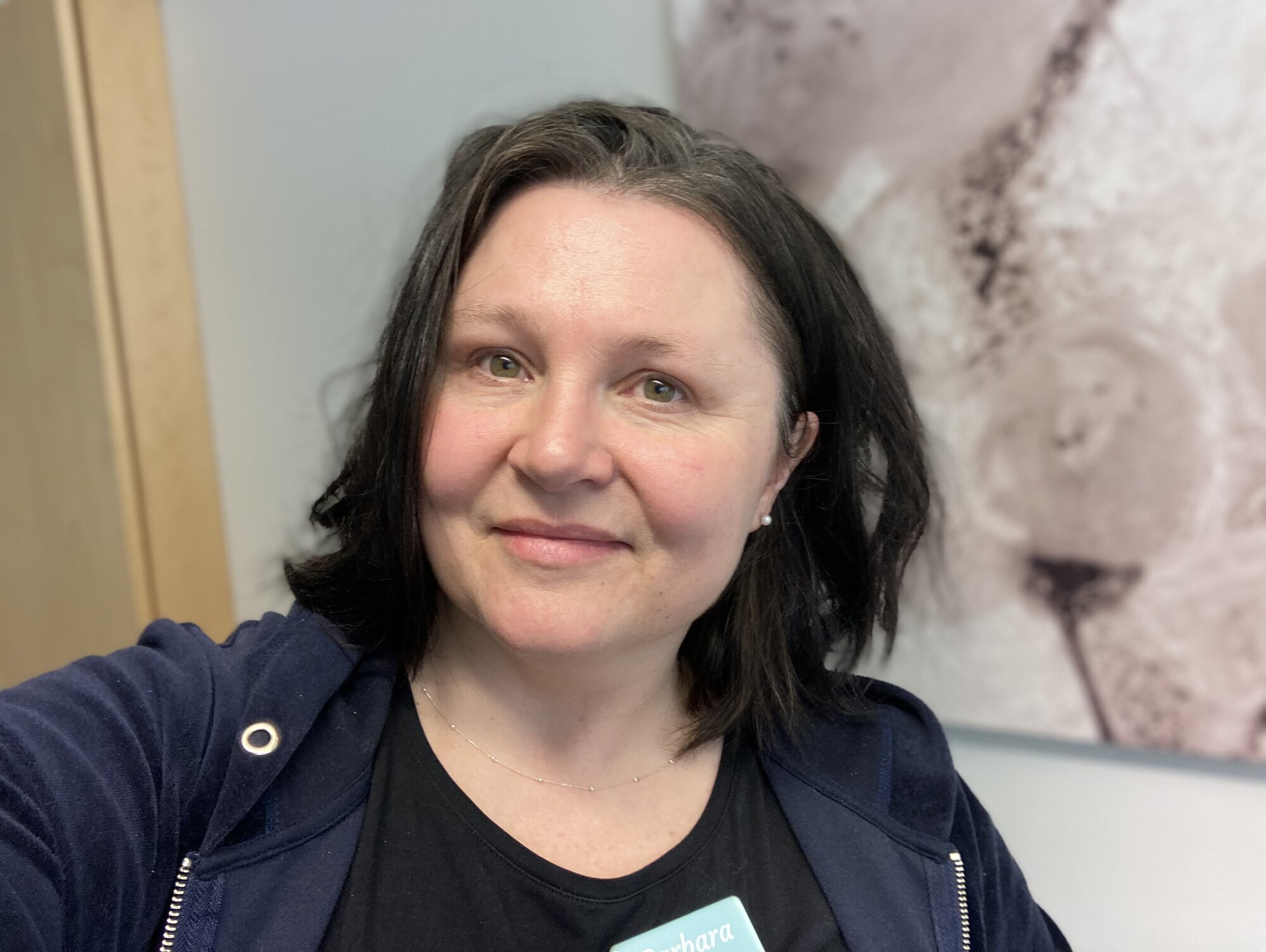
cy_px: 476
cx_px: 633
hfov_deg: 56.8
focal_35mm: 32
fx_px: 1171
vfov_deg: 44.2
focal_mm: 2.87
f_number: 2.2
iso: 64
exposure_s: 1/50
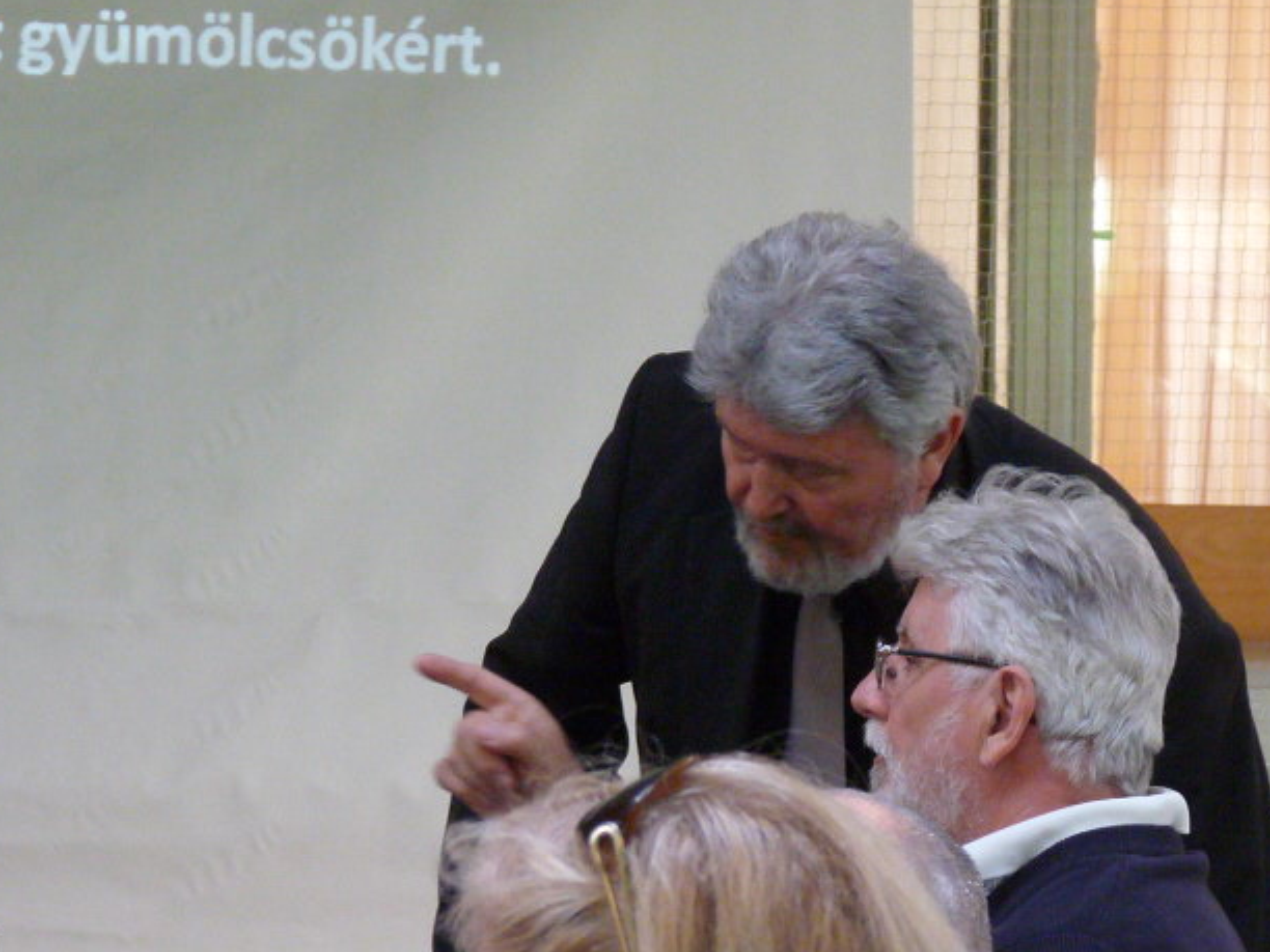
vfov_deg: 6.6
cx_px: 635
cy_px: 473
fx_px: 8292
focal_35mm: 226
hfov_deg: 8.8
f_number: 3.6
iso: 500
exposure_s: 1/80
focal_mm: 21.6
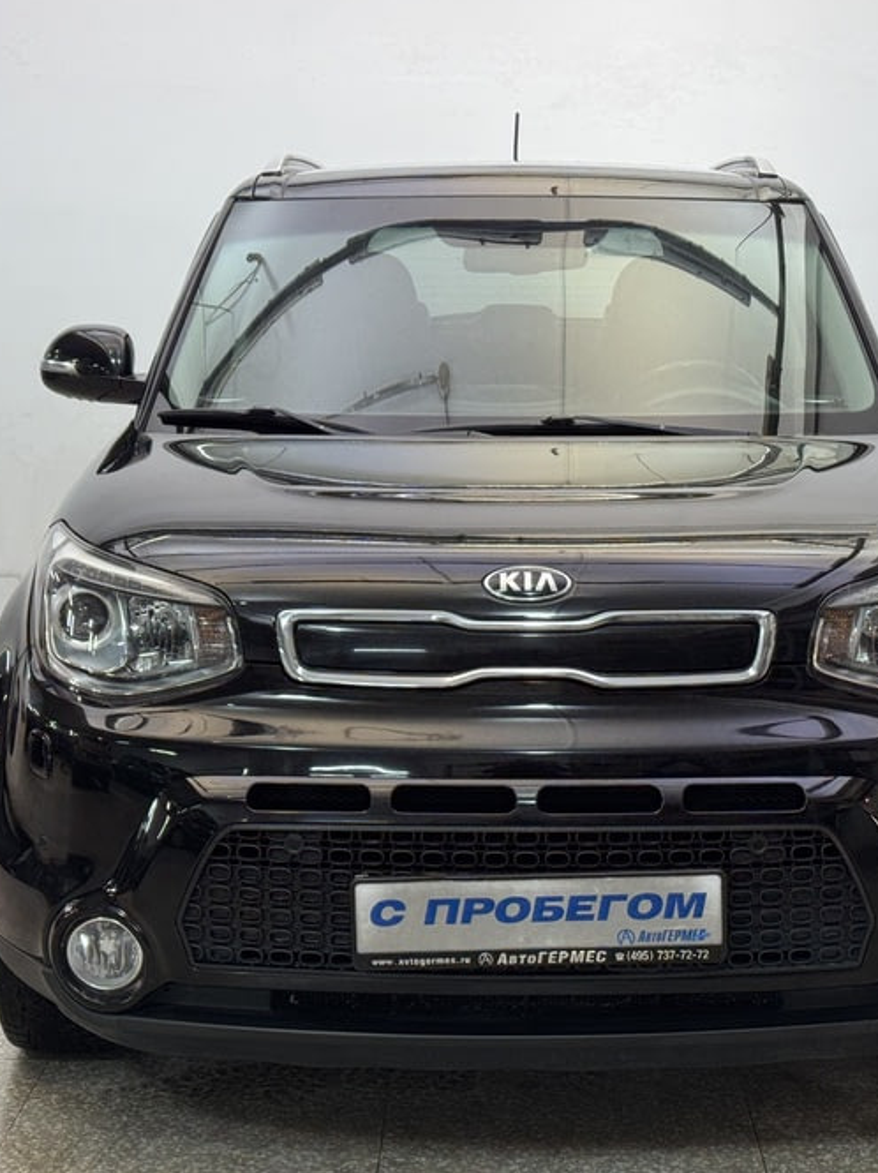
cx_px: 513
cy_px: 585
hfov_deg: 22.5
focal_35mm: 65
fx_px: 2200
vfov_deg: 29.8
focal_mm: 6.76
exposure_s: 1/50
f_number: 1.78
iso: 64
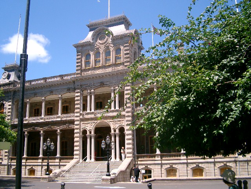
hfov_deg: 50.1
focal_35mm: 37
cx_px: 126
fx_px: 268
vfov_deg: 38.7
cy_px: 94
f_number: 5
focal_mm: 7.6
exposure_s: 1/500
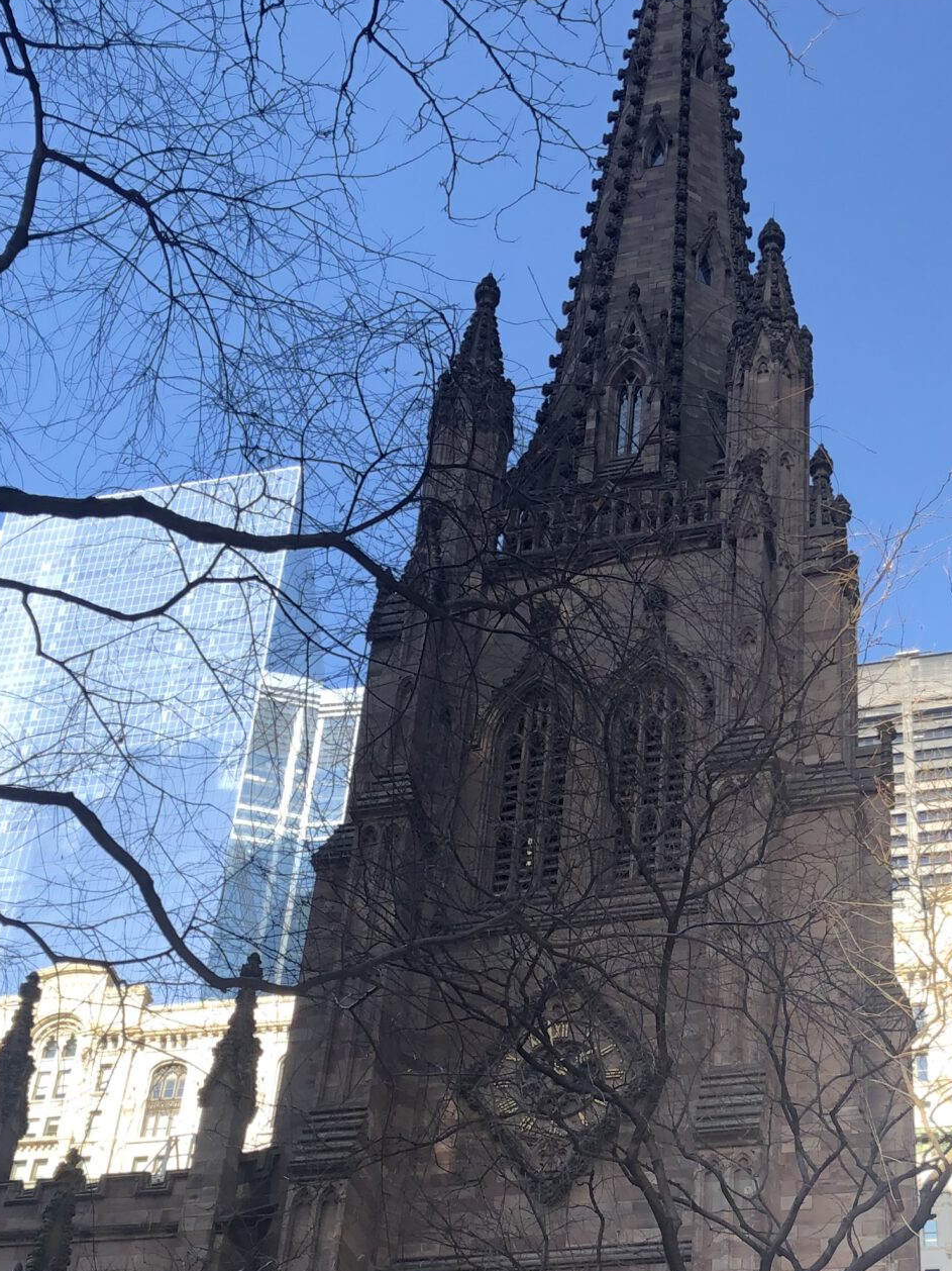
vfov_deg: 33.0
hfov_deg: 25.6
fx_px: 2091
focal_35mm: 57
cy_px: 979
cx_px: 526
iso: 25
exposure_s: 1/120
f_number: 1.8
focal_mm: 3.99
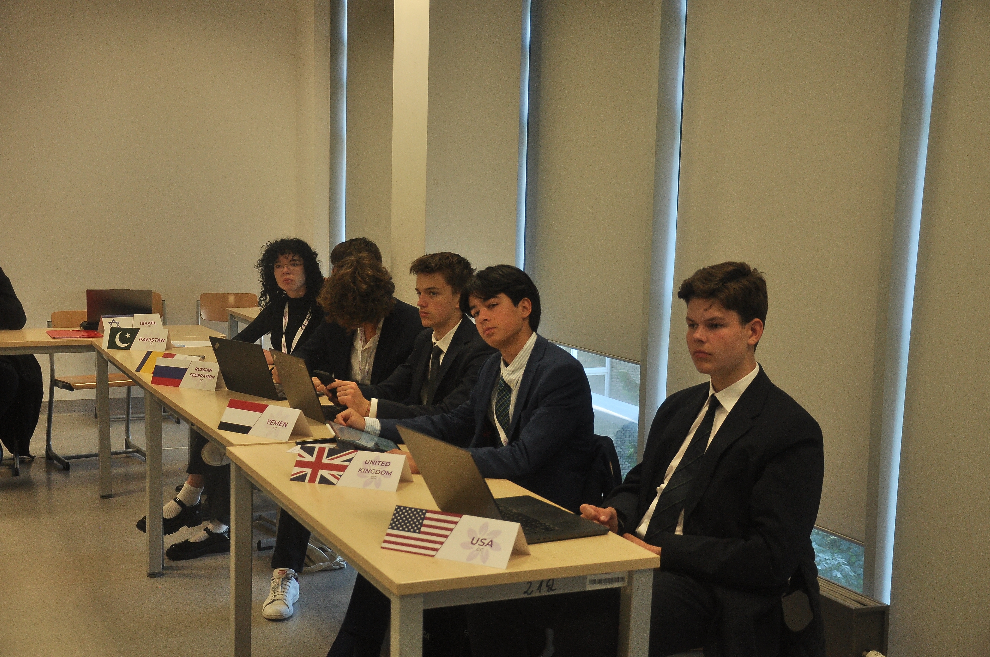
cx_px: 495
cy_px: 328
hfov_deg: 41.2
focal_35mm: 48
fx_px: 1318
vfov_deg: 28.0
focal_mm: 32
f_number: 4.2
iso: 500
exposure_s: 1/100
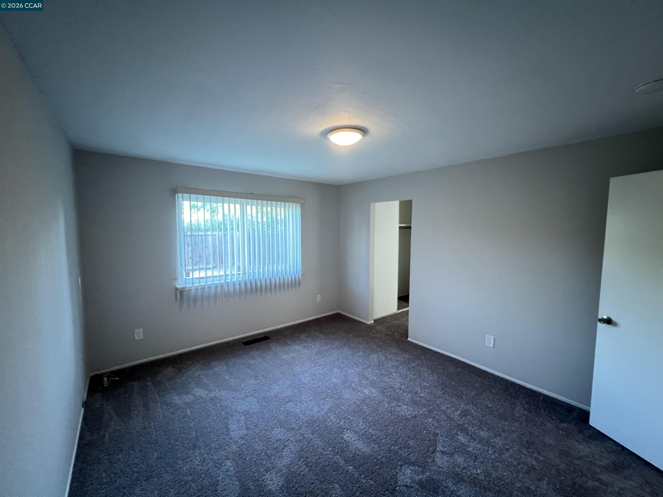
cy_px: 248
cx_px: 332
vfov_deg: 89.9
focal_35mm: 13
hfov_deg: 106.2
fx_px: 249
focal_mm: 1.57
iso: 400
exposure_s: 1/60
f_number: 1.8
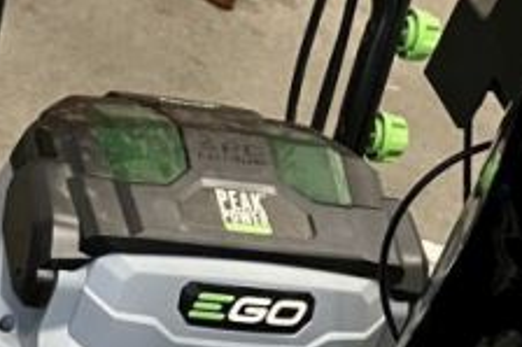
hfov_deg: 19.7
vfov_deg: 11.9
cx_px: 259
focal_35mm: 104
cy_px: 659
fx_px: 1507
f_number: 1.8
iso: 320
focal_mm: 3.99
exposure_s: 1/40
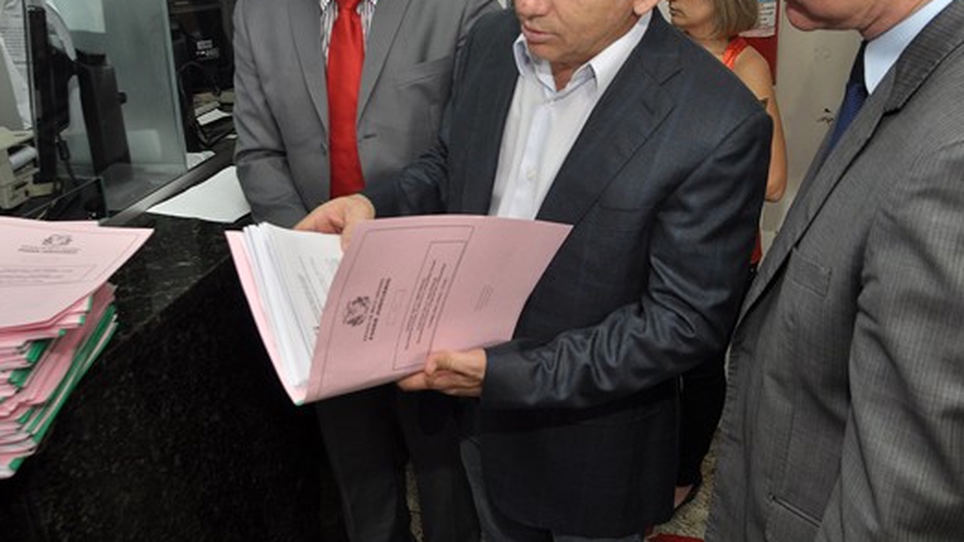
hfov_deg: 60.0
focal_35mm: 33
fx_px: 834
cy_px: 187
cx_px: 498
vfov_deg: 35.7
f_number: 4.5
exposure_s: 1/160
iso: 400
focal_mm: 17
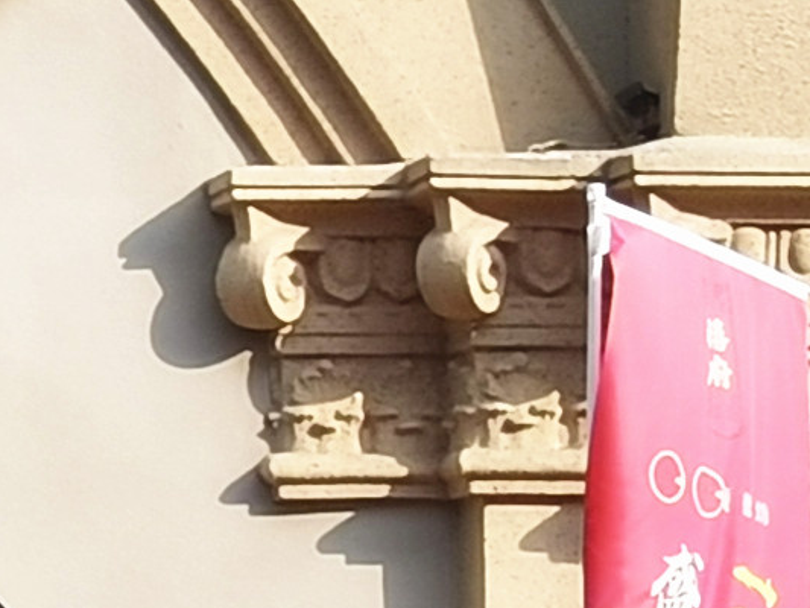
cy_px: 262
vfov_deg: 10.4
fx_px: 3347
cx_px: -748
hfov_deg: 12.4
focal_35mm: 143
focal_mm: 2.26
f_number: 2.2
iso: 50
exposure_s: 1/686
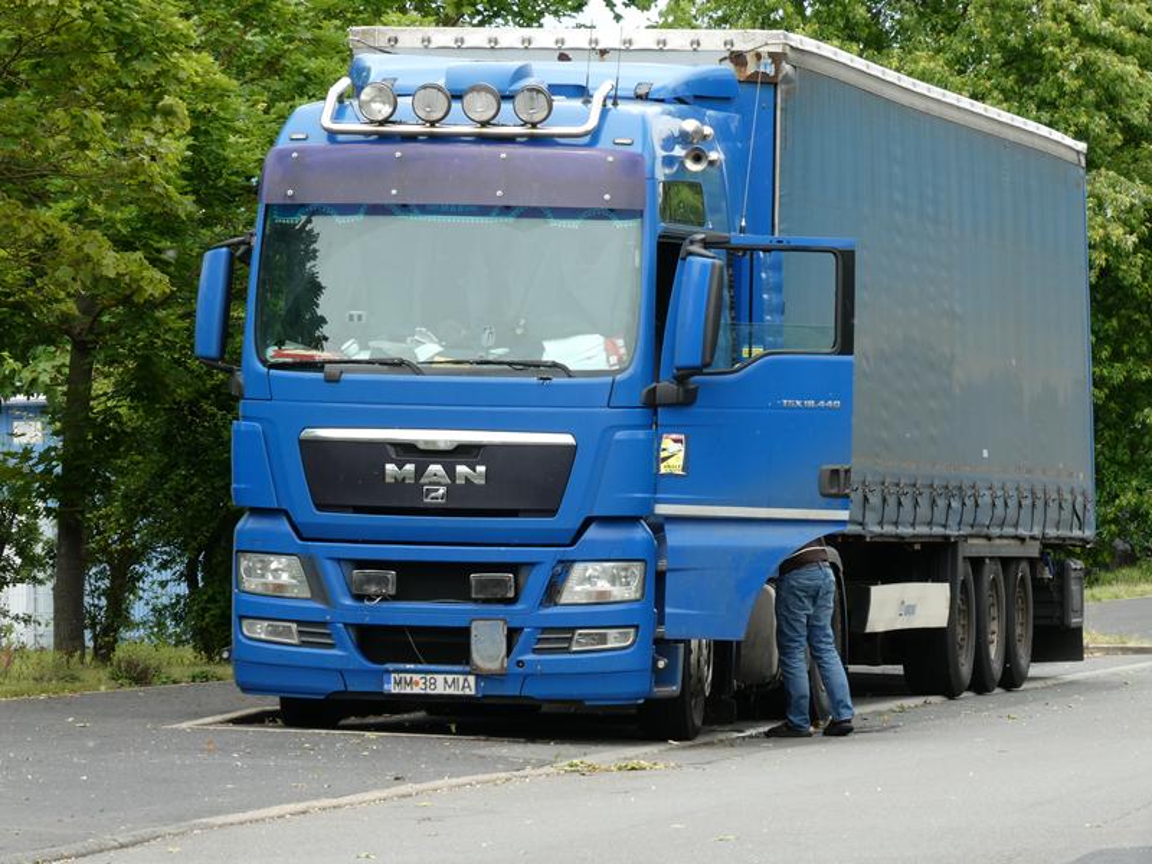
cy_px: 432
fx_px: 8320
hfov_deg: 7.9
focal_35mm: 250
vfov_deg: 5.9
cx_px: 576
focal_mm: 44.8
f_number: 5.6
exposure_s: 1/100
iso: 80
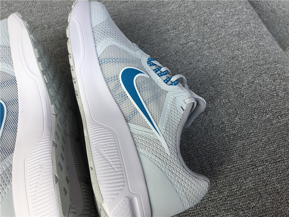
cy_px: 108
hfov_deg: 58.4
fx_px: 259
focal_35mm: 31
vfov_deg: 45.4
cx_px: 144
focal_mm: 3.3
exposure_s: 1/242
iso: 25
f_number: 2.4
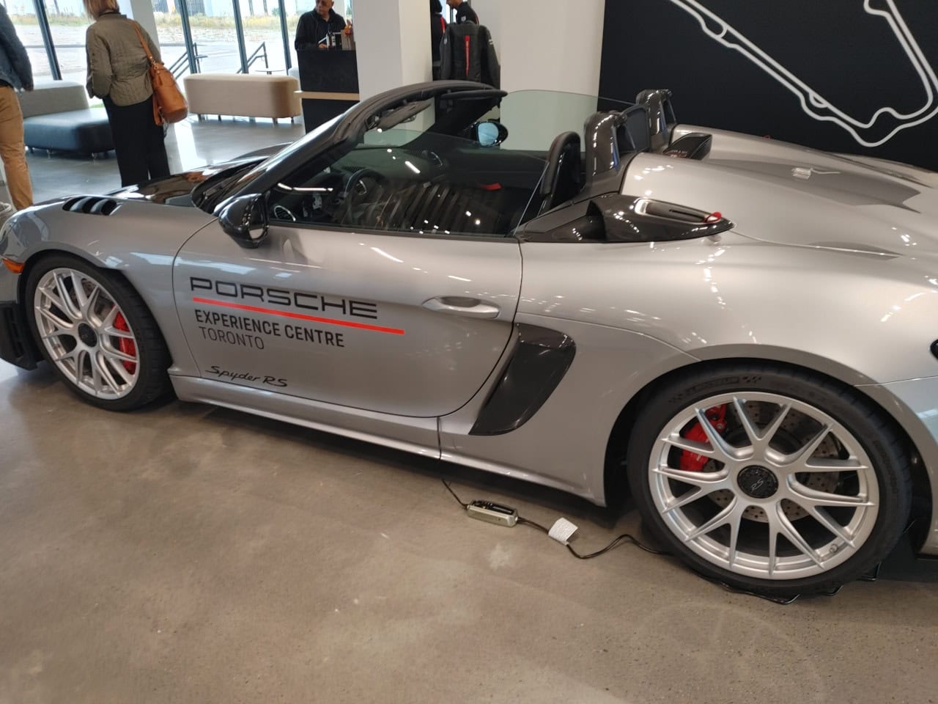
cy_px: 352
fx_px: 705
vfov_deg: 53.1
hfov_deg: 67.3
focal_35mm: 26
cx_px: 469
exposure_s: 1/60
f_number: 1.8
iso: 100
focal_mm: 5.6
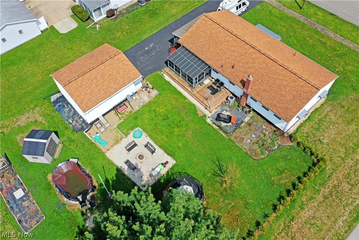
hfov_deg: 65.5
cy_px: 120
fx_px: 279
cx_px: 180
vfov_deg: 46.4
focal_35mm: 28
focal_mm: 10.26
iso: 100
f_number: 6.3
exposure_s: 1/500
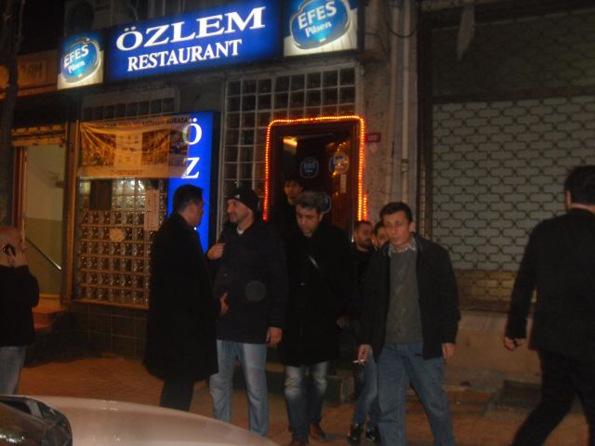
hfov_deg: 54.0
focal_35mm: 34
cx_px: 298
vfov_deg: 41.8
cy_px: 223
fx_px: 584
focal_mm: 6
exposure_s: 1/45
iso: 400
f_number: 2.8
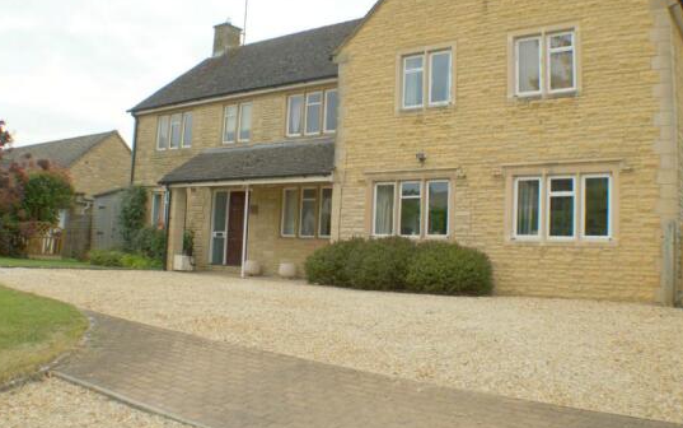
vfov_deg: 31.1
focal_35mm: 41
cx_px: 324
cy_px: 161
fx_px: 763
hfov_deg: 48.2
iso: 100
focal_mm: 22
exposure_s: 1/200
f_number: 8
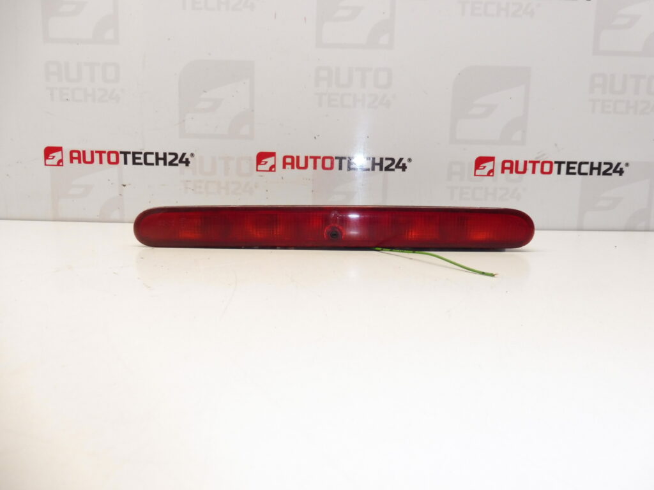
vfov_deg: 56.8
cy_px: 245
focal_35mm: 24
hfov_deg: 71.6
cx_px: 327
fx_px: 453
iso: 200
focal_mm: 4.3
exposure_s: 1/60
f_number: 3.5
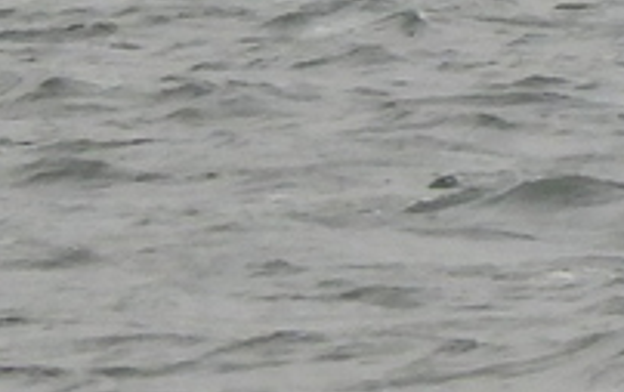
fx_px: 137025
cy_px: -892
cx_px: 1084
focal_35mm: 8044
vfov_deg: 0.2
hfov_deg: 0.3
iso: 220
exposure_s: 1/500
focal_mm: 214
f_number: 6.3
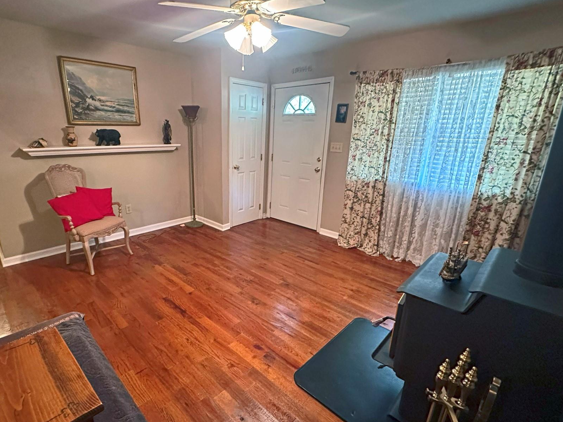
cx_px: 242
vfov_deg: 71.6
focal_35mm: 18
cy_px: 219
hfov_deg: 87.2
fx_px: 293
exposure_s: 1/60
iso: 1000
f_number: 2.2
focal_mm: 2.22
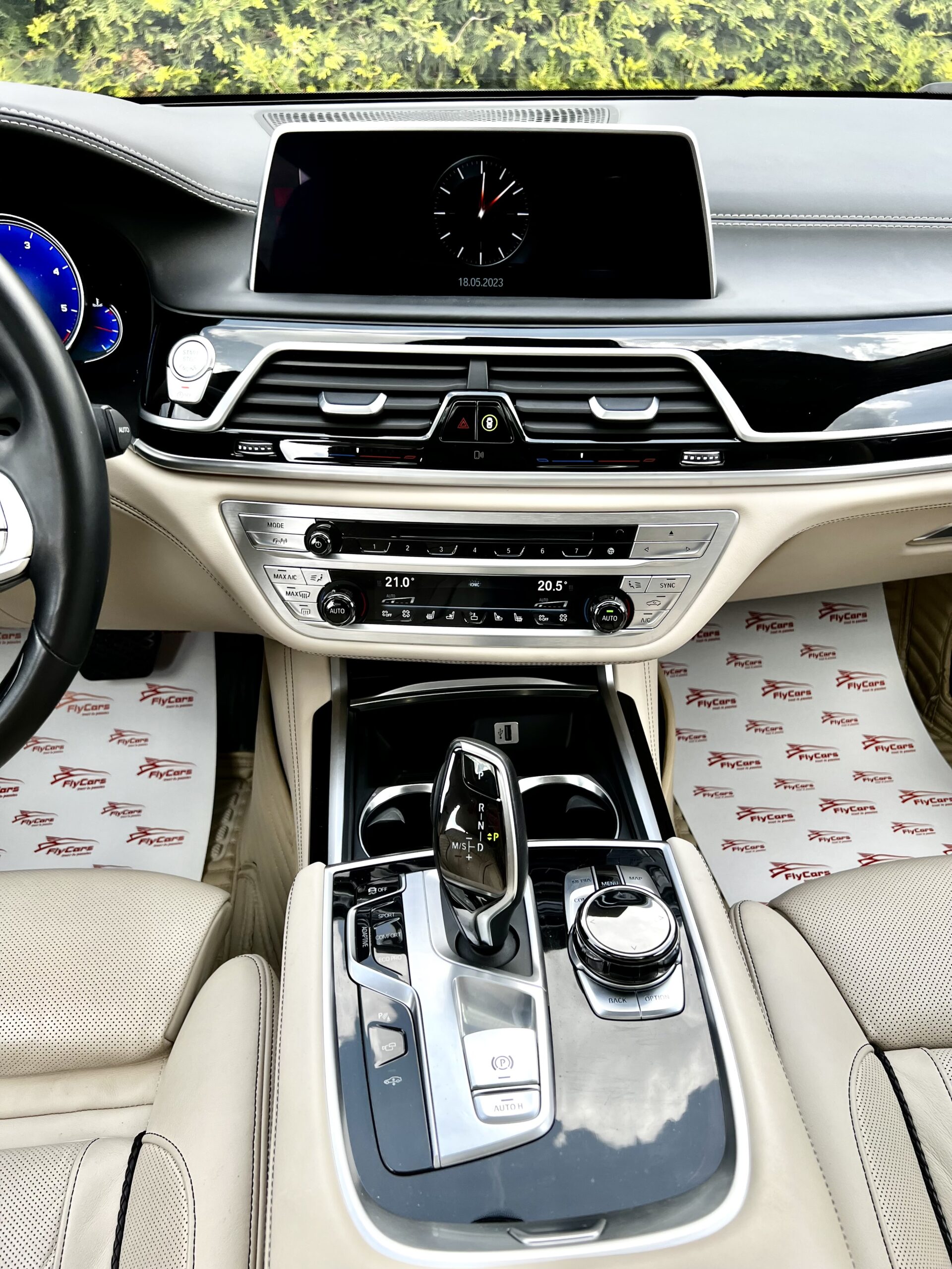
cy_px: 634
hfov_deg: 53.1
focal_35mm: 26
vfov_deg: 67.3
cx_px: 476
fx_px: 953
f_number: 1.5
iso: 50
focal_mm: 5.7
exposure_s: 1/411
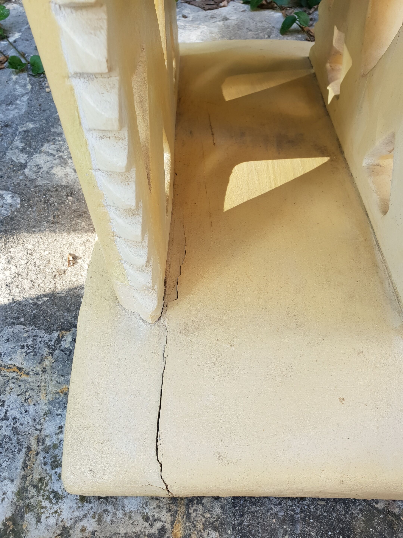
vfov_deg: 67.3
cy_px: 269
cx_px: 202
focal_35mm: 26
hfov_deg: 53.1
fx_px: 404
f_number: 2.4
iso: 64
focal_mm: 4.3
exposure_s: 1/100
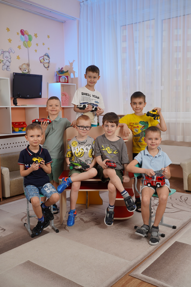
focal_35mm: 37
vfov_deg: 51.9
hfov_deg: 35.9
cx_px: 96
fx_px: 294
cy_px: 144
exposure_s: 1/125
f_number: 4.5
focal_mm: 37
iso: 100
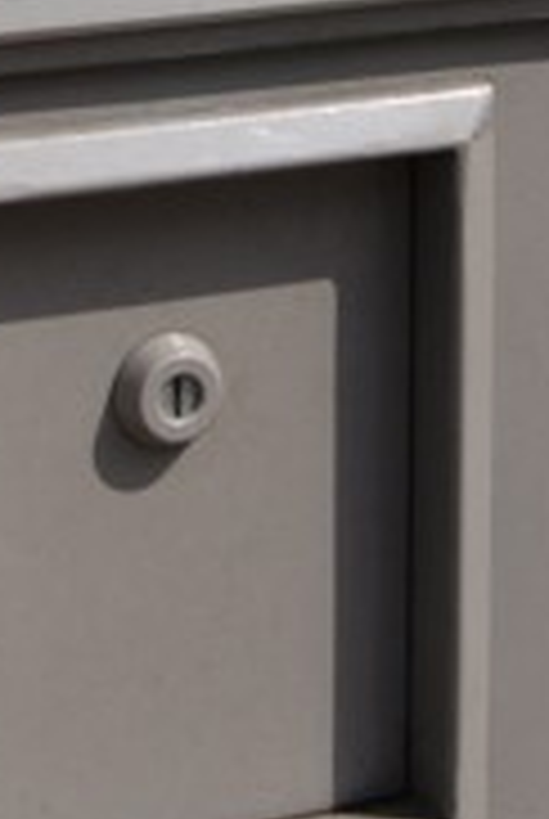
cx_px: 274
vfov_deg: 11.4
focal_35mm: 177
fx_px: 4033
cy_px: -81
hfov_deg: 7.8
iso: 100
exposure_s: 1/400
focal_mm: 24
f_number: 9
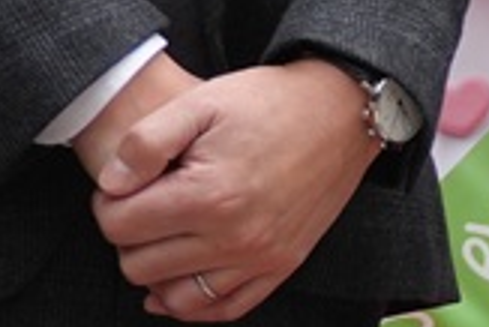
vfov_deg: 4.4
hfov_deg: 6.1
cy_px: -267
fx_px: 4201
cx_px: 1584
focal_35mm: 309
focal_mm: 28
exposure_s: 1/160
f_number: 4.5
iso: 250
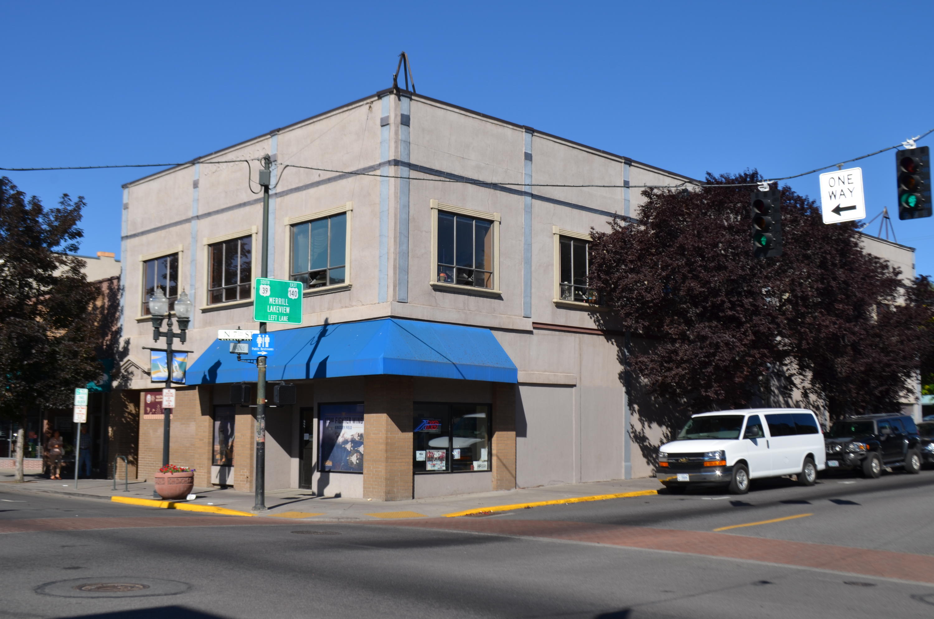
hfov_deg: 49.6
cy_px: 310
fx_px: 1010
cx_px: 467
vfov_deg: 34.1
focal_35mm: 39
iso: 100
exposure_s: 1/200
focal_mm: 26
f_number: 10
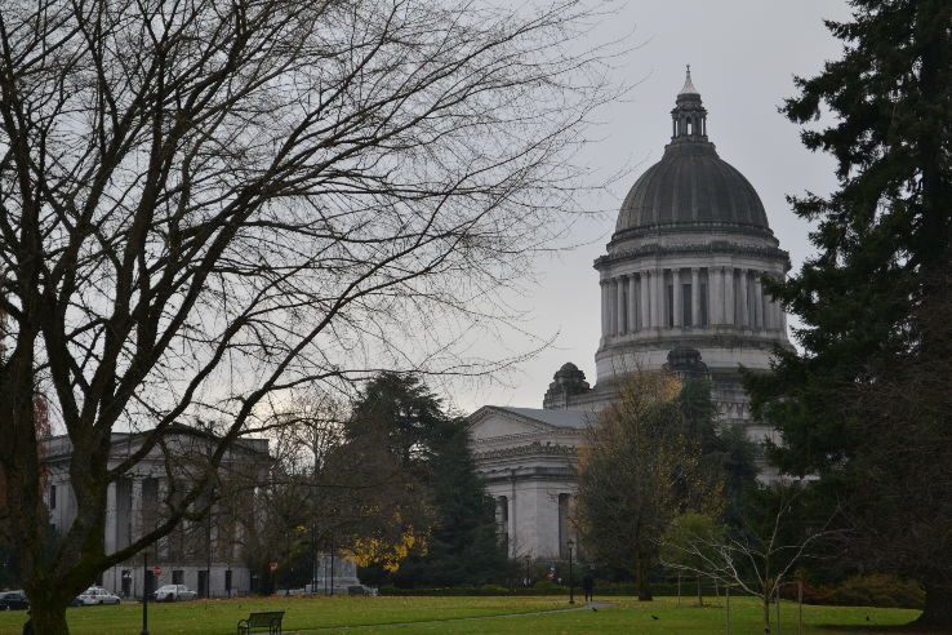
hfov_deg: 24.6
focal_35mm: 82
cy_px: 318
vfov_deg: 16.6
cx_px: 476
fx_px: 2181
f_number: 5.6
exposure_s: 1/125
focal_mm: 55
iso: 160
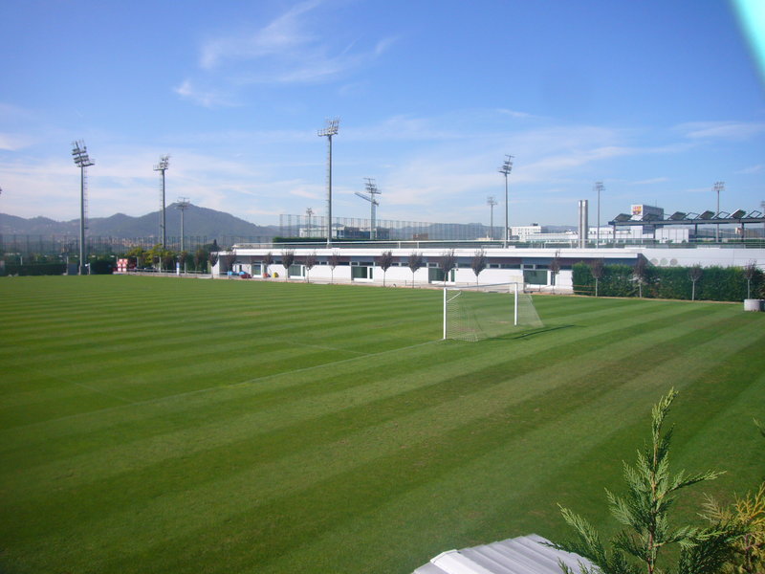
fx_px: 619
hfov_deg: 63.4
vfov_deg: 49.7
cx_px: 382
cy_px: 287
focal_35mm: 28
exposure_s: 1/320
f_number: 5.6
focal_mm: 4.6
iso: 80
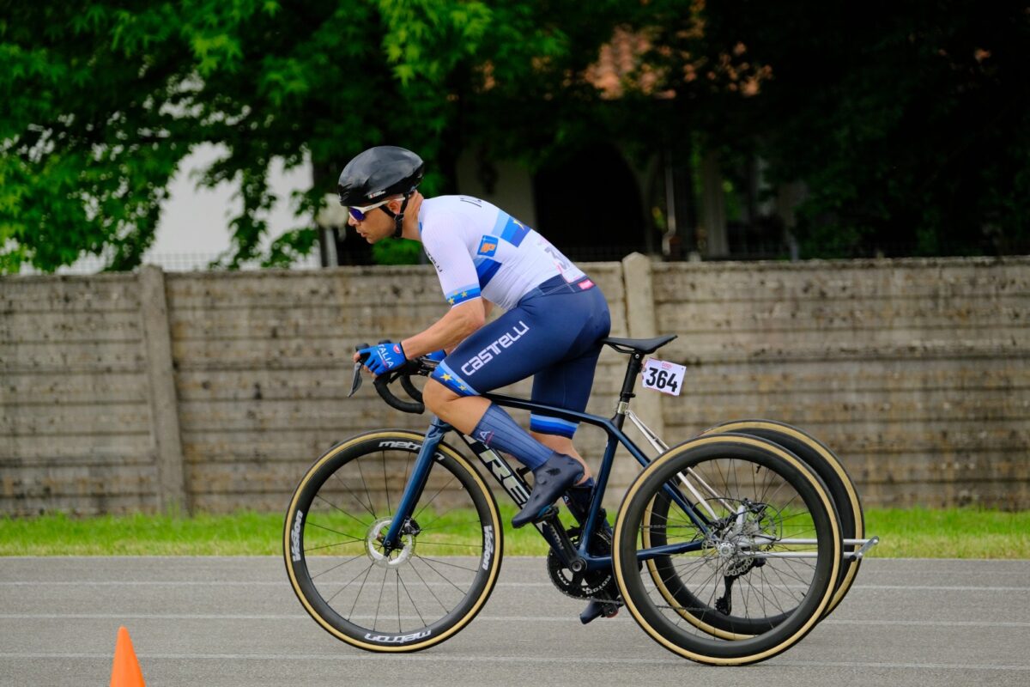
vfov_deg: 8.6
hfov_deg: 12.9
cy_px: 344
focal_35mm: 159
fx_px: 4549
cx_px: 515
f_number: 2.8
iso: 1250
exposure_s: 1/2000
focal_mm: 106
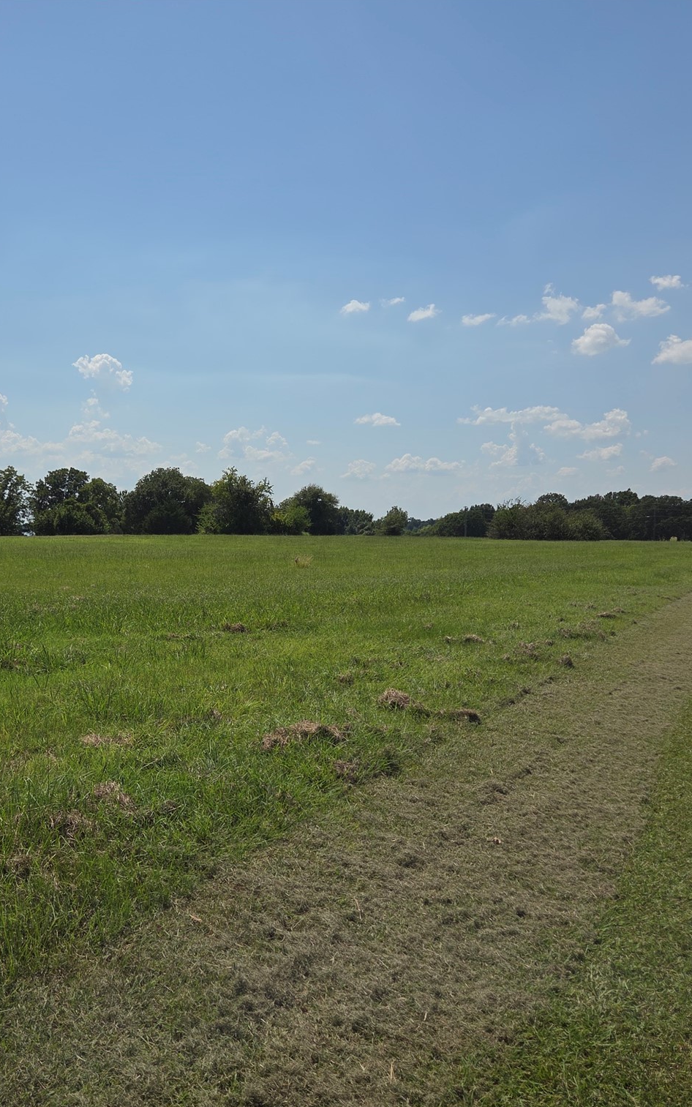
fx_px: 995
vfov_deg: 58.1
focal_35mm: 33
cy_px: 559
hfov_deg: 37.8
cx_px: 213
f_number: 1.8
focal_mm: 5.4
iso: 50
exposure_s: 1/7891
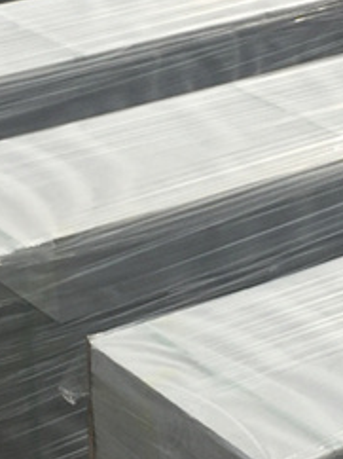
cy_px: 214
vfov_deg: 15.4
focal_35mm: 128
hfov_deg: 11.6
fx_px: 1694
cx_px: 125
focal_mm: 4.15
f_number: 2.2
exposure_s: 1/4405
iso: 32
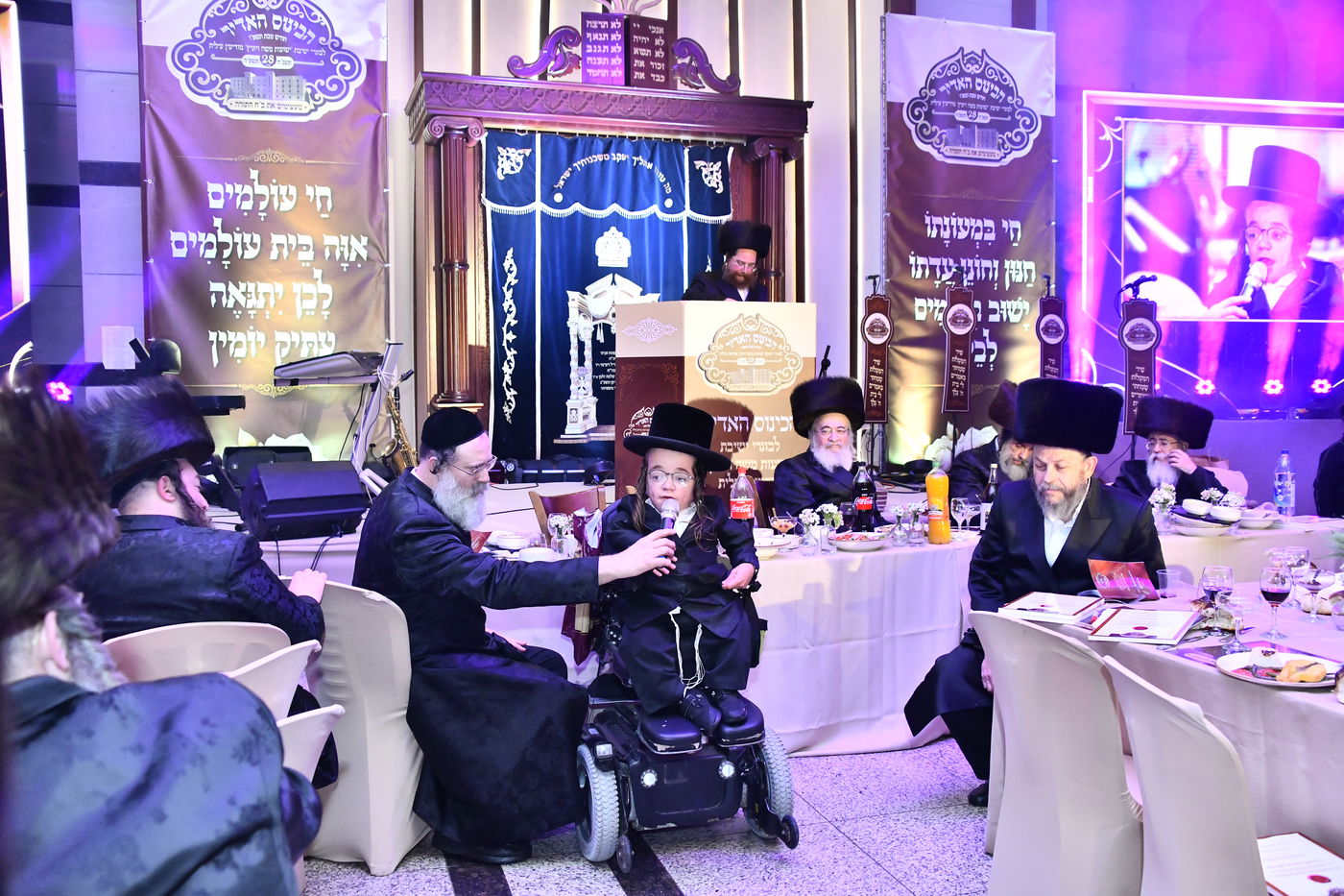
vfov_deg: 41.1
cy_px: 448
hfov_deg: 58.7
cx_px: 672
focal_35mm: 32
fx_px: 1194
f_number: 5.6
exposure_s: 1/160
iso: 3200
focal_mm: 32
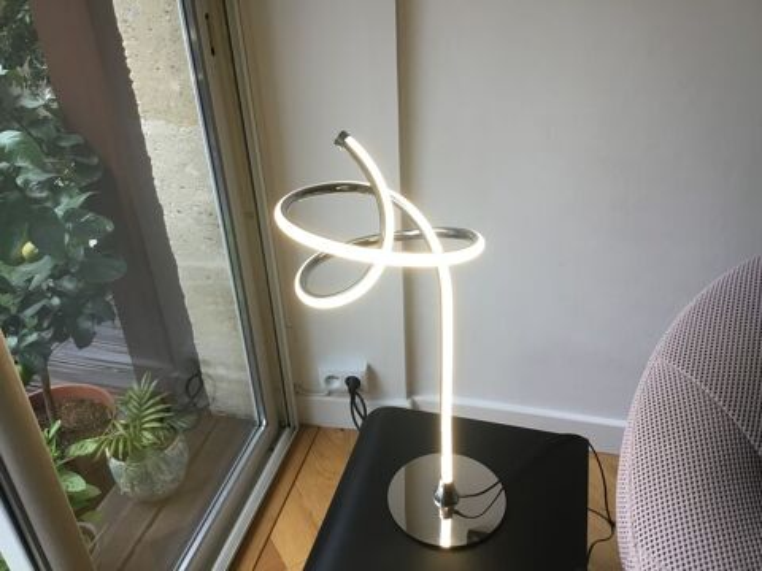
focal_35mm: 31
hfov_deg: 58.4
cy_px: 286
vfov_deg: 45.4
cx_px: 381
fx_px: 682
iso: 32
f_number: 2.4
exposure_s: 1/33
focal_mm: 3.3
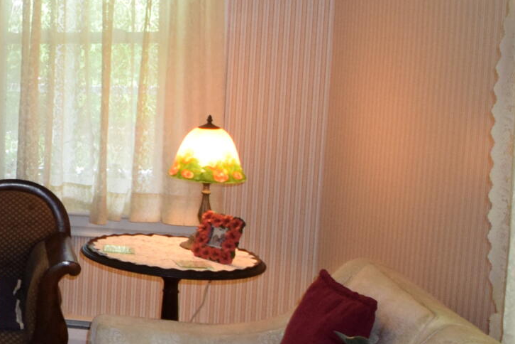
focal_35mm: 62
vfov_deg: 21.8
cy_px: 101
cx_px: -337
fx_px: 887
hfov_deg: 23.0
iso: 1400
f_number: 3.5
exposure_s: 1/60
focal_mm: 10
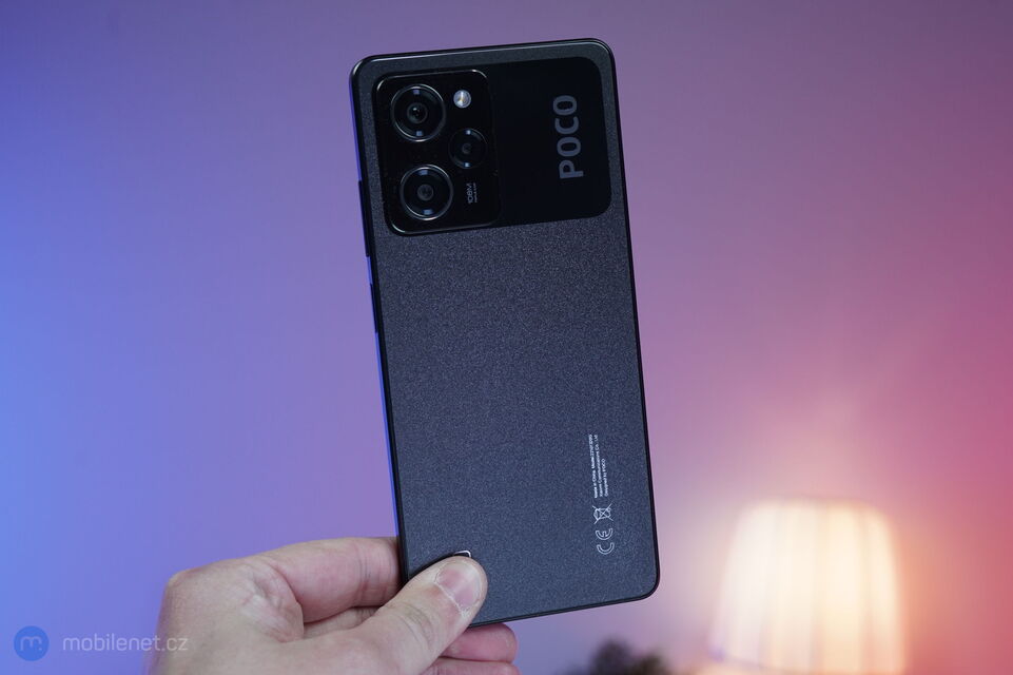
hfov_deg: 42.8
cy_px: 338
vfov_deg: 29.2
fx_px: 1294
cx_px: 506
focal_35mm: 46
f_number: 7.1
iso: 1000
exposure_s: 1/160
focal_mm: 46
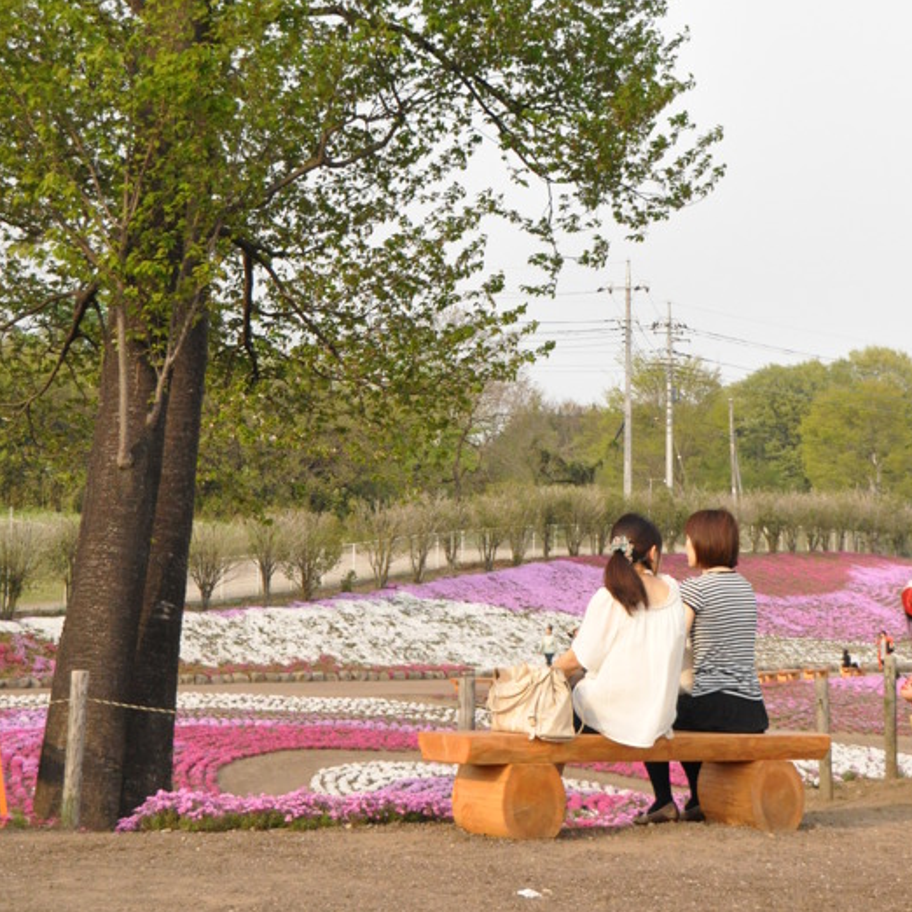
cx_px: 479
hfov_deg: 21.6
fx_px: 2385
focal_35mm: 80
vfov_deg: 21.0
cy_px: 37
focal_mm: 32
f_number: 4
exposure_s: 1/4000
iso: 1600
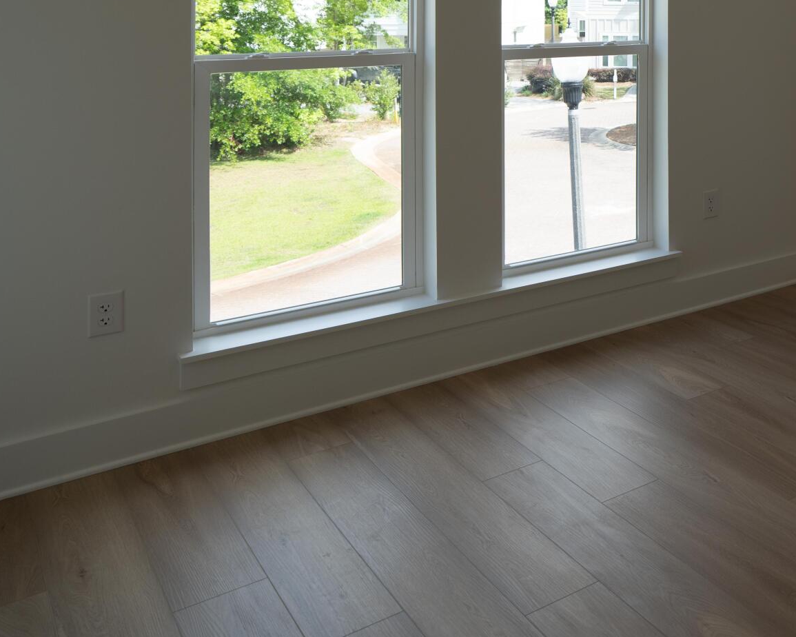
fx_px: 919
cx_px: 937
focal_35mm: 39
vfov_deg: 34.4
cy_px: -17
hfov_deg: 36.8
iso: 100
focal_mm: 16
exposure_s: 1/160
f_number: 4
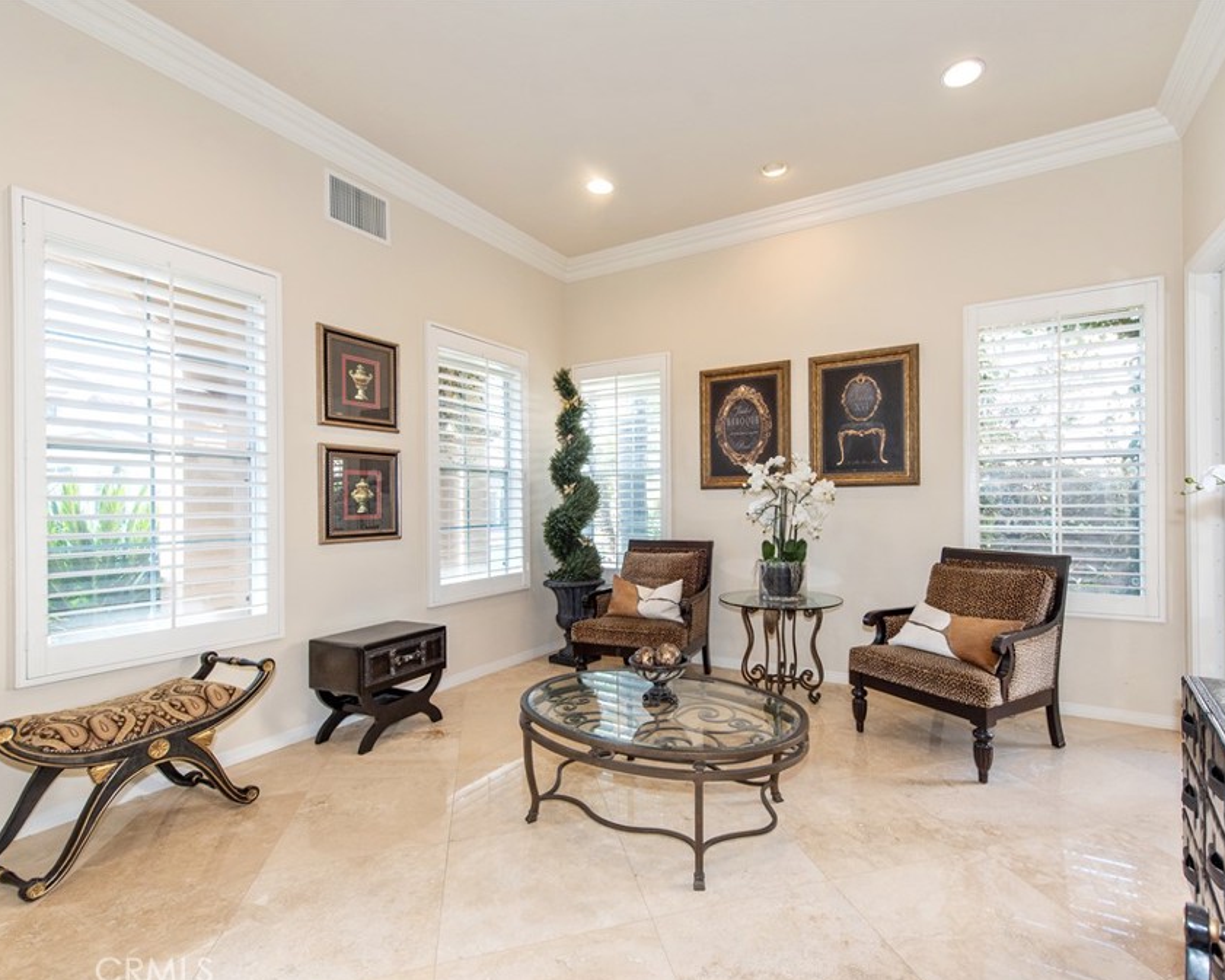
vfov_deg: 80.4
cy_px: 494
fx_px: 580
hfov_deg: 92.9
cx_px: 660
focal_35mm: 16
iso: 720
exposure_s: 1/125
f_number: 5.6
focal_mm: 14
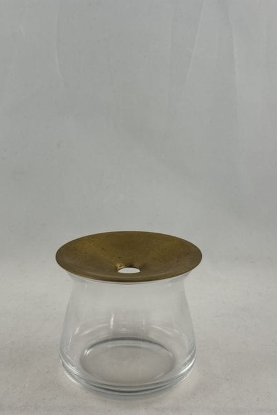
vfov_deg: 38.9
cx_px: 131
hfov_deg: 26.5
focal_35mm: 51
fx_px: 589
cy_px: 206
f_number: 1.78
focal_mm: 6.86
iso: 50
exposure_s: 1/149
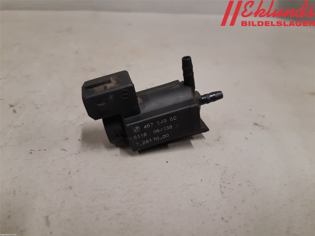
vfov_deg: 53.1
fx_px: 237
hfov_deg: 67.3
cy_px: 118
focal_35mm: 26
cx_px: 158
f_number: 1.7
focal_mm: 3.93
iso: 200
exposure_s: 1/50
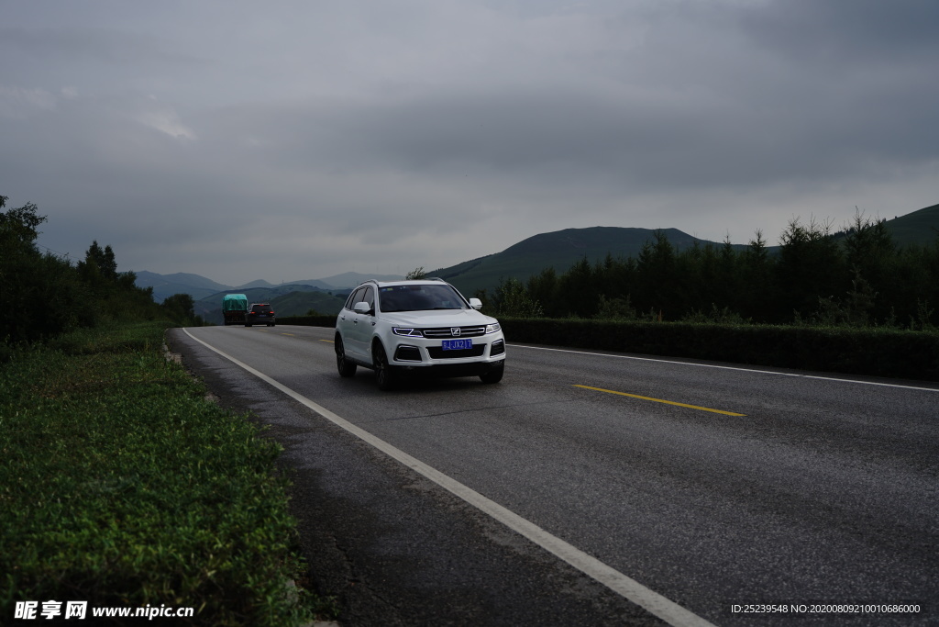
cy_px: 314
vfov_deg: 36.9
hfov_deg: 53.1
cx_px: 470
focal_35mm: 36
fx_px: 939
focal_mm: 36
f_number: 2.8
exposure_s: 1/2000
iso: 50
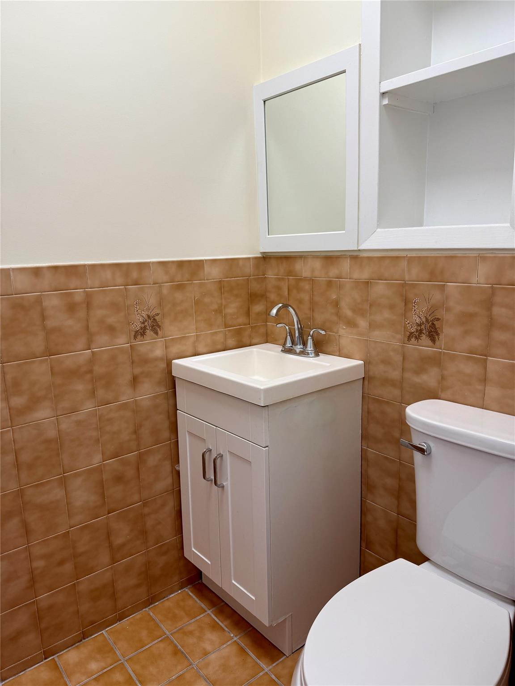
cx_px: 258
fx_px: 476
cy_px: 343
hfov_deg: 56.8
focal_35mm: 24
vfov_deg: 71.6
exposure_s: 1/139
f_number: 1.78
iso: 50
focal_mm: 6.76
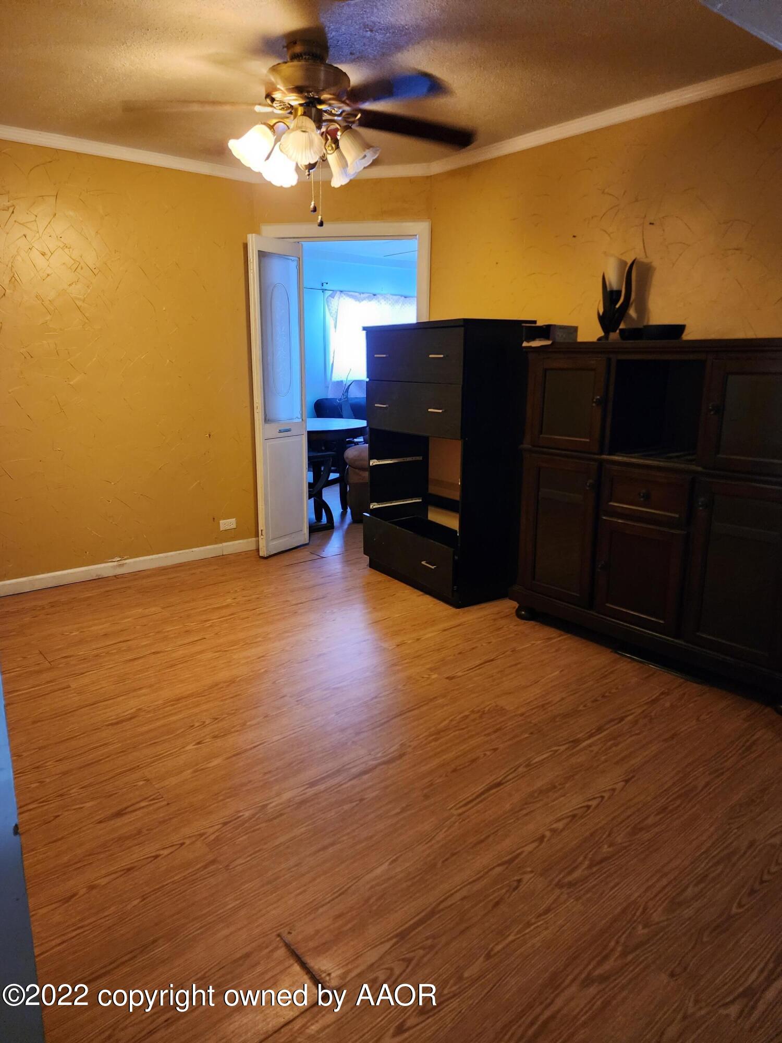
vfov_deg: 73.9
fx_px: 693
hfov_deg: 58.9
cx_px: 391
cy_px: 522
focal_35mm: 23
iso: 640
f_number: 1.8
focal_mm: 6.4
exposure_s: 1/40
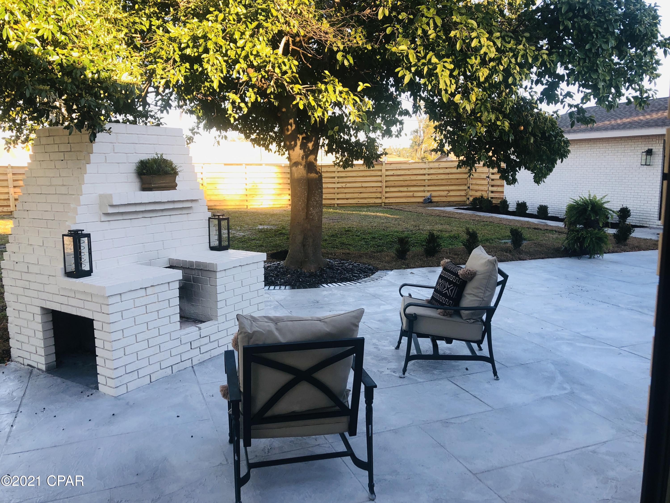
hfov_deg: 63.4
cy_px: 252
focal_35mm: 28
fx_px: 542
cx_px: 335
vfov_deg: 49.7
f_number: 1.8
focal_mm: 3.99
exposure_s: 1/197
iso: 20
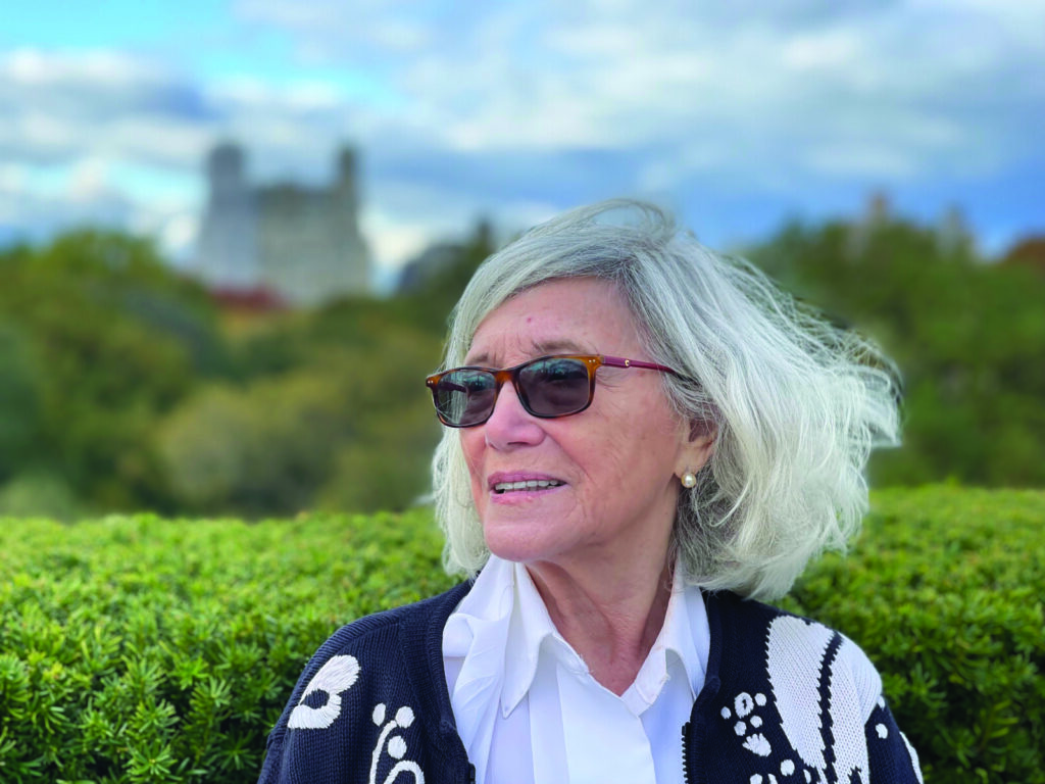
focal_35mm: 64
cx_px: 522
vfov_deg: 22.9
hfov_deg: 30.3
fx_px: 1932
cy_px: 392
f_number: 2.2
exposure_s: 1/223
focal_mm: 7.5
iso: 20
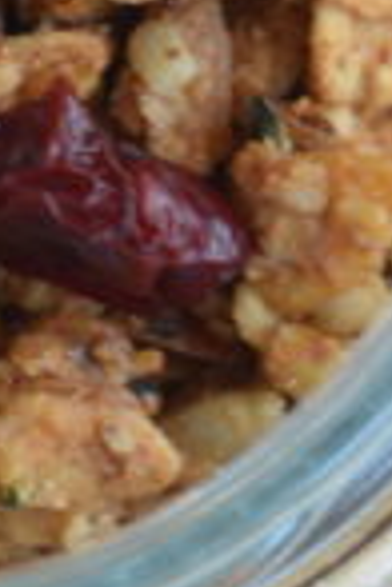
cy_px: 735
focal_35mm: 1097
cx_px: 62
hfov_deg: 1.3
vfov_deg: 1.9
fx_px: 17924
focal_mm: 105
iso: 200
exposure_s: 1/8
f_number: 10
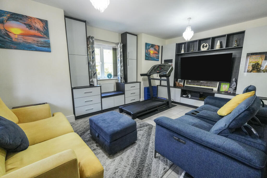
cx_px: 134
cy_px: 89
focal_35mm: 15
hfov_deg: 100.4
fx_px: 111
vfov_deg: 77.3
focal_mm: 10
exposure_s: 1/160
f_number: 4
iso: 2500
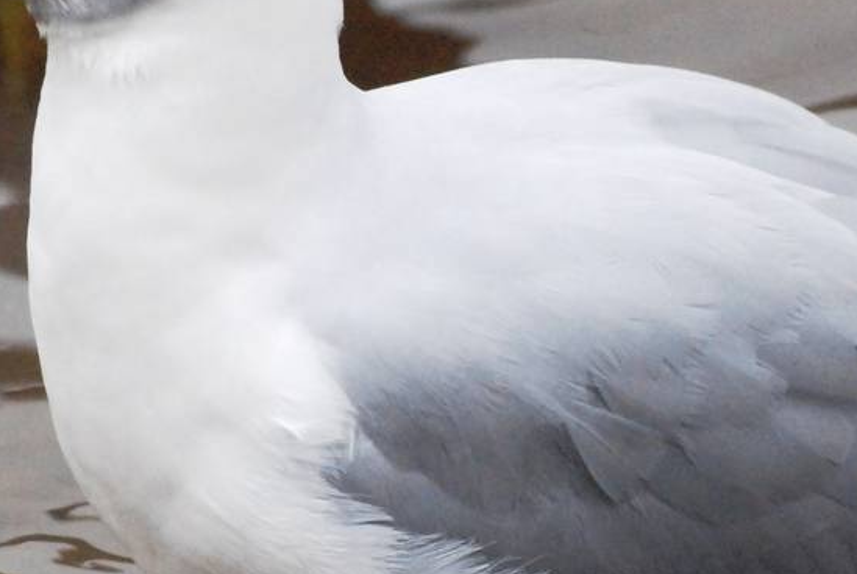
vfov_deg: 1.4
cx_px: 521
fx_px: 22914
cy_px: 367
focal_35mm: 961
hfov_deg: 2.1
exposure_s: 1/1250
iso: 1600
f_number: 5.3
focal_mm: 220
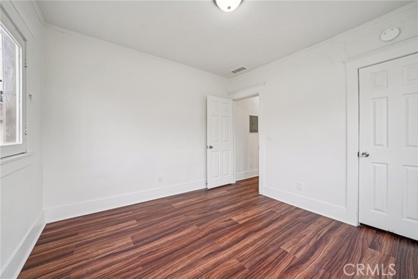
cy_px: 140
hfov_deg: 108.4
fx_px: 151
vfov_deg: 85.4
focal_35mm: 13
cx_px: 209
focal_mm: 13
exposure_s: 1/20
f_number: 8
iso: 400
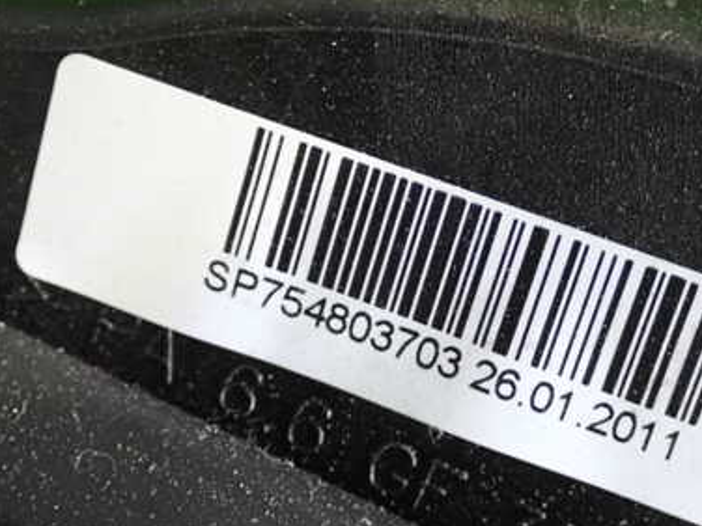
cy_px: 252
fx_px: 1521
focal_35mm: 75
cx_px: 463
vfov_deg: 19.6
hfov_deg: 25.9
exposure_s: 1/60
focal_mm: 8.4
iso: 1600
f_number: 3.1
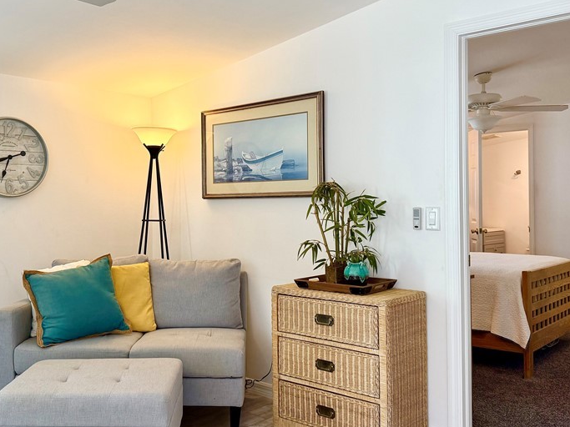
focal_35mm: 36
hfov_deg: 51.1
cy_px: 198
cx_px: 239
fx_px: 593
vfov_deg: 39.6
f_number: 1.78
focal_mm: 6.76
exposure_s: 1/135
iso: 125
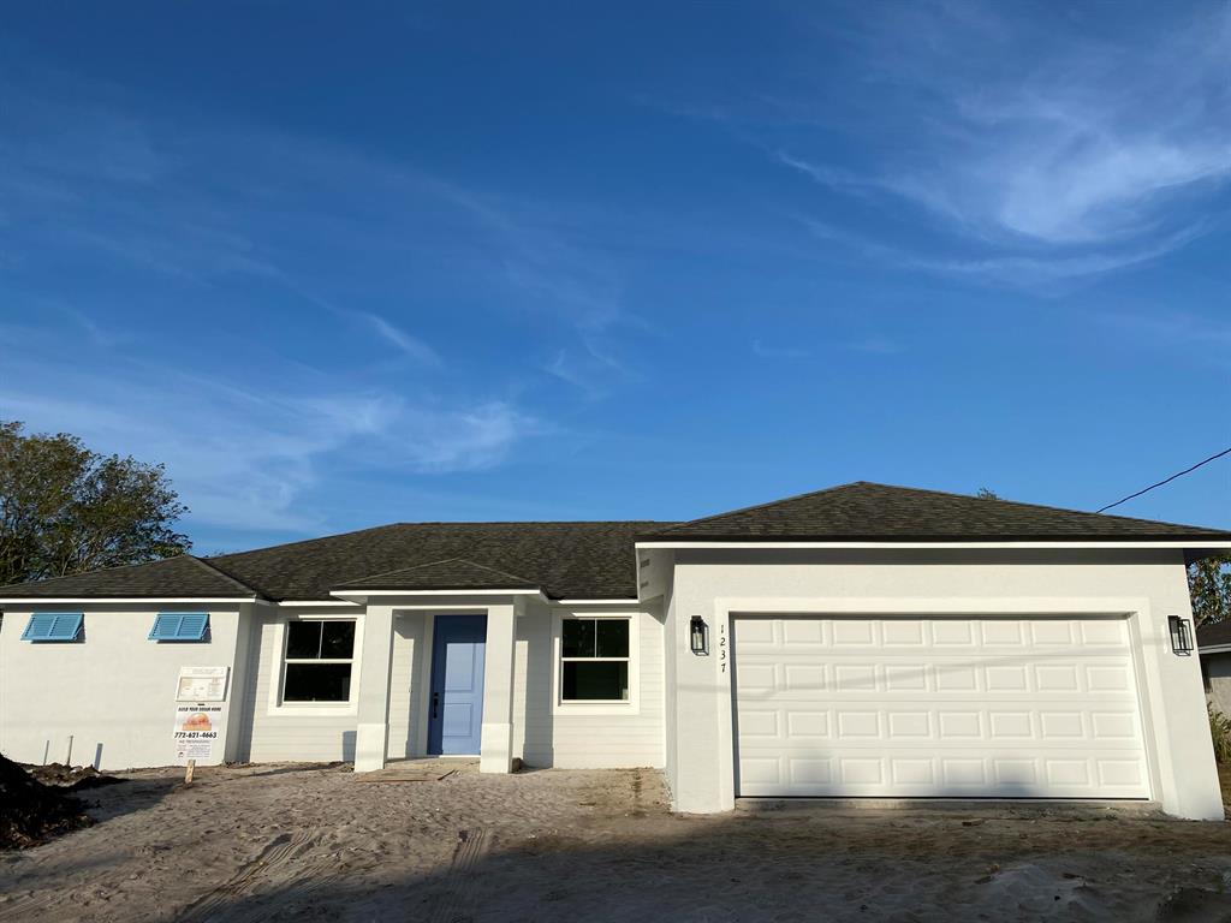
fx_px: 925
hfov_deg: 67.3
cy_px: 462
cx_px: 616
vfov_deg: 53.1
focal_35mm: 26
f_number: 1.8
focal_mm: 4.25
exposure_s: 1/4444
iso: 32
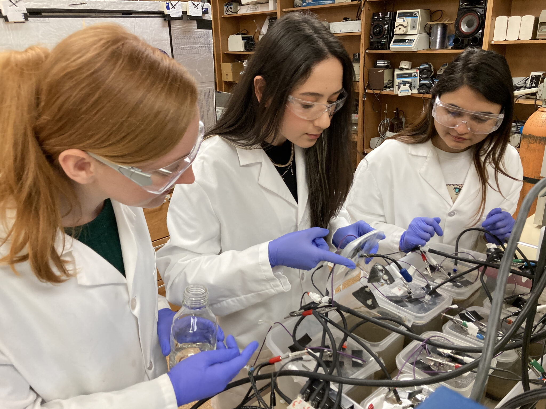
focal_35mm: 28
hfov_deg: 63.4
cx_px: 273
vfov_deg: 49.7
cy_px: 204
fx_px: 442
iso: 200
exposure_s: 1/60
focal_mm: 3.99
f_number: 1.8
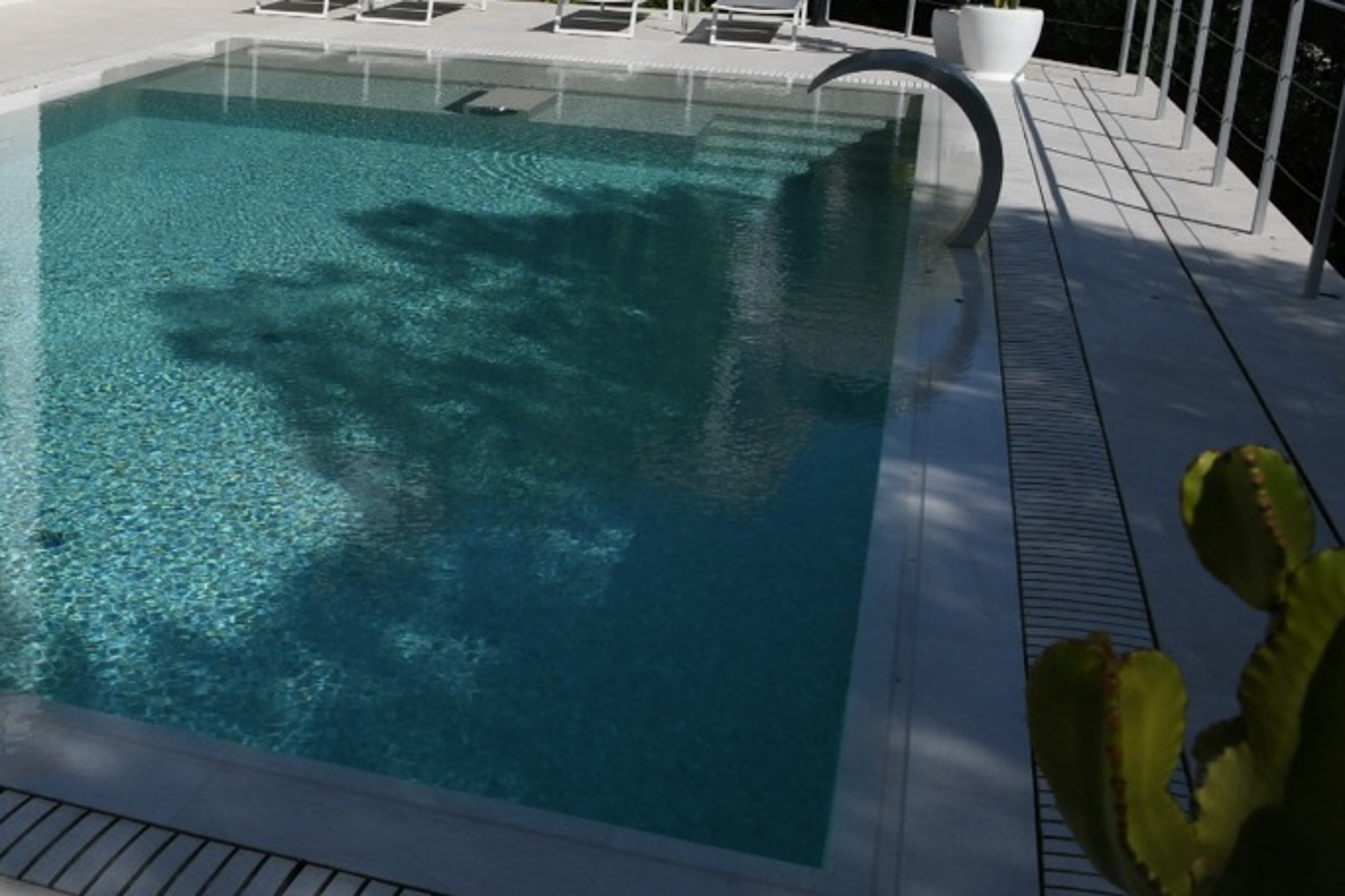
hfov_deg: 40.8
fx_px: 1681
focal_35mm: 45
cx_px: 173
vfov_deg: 29.7
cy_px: 310
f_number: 10
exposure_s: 1/1000
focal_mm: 16
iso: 250
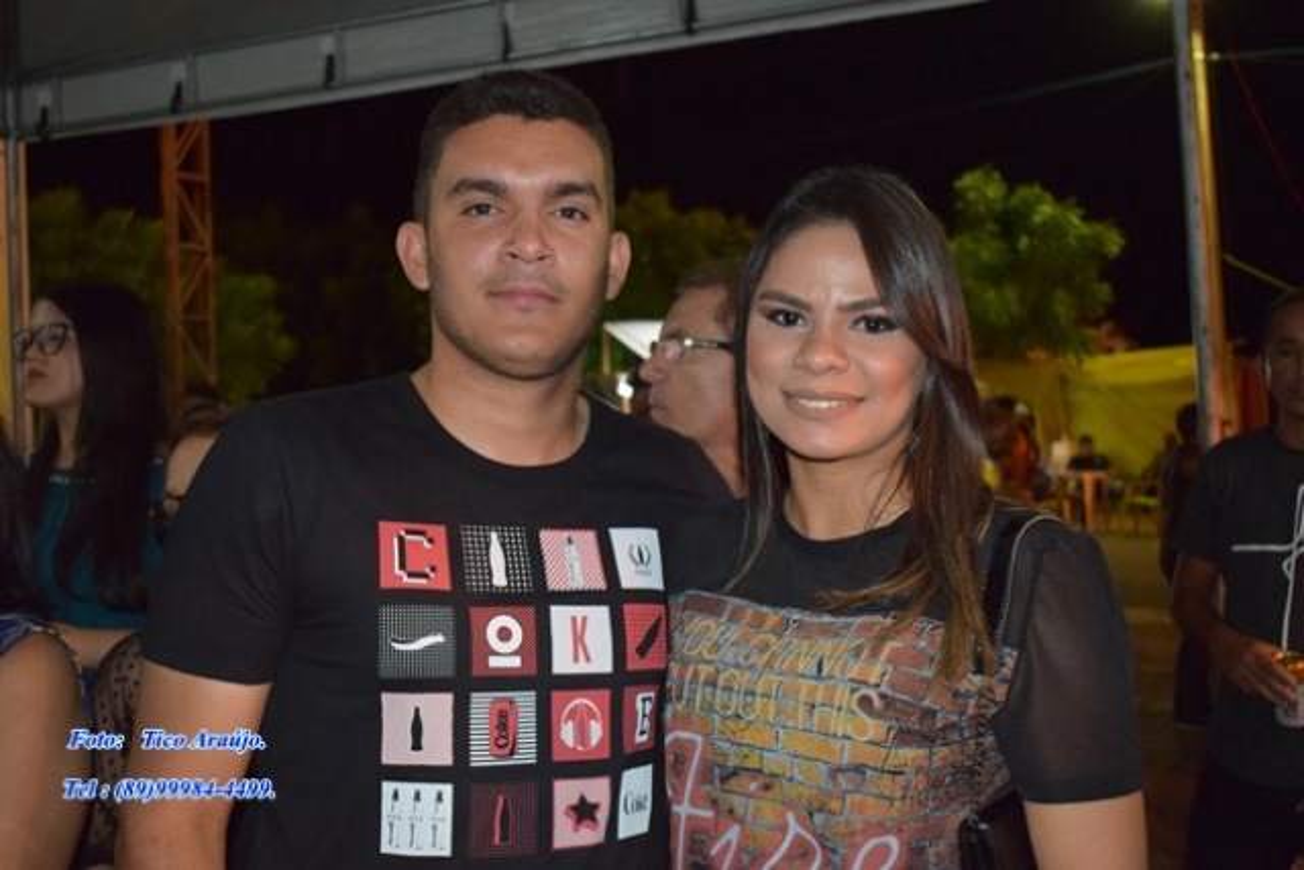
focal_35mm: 40
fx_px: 1467
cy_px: 435
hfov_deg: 47.9
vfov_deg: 33.0
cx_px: 652
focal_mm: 27
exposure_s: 1/60
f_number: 4
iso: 2800
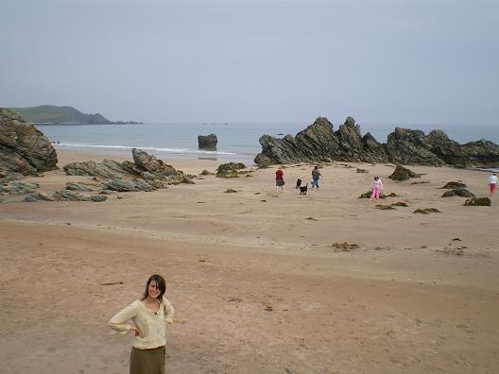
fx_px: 548
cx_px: 250
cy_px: 187
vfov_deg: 37.7
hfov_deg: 49.0
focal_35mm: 38
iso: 64
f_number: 4.6
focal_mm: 6.3
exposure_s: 1/400
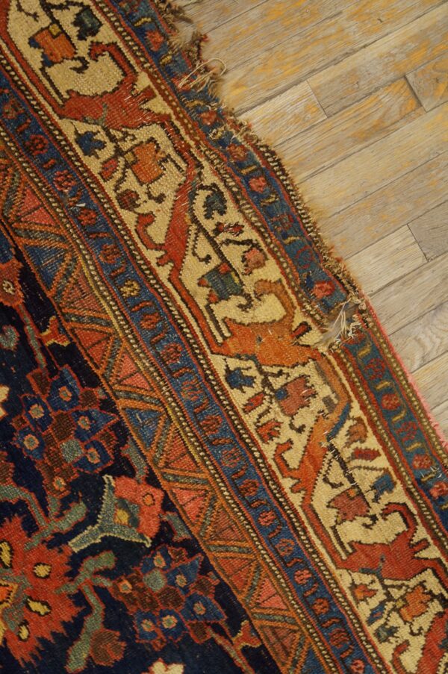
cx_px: 224
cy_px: 337
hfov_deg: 43.5
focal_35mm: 30
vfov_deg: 62.0
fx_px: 561
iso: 800
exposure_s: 1/60
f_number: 4
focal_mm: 20
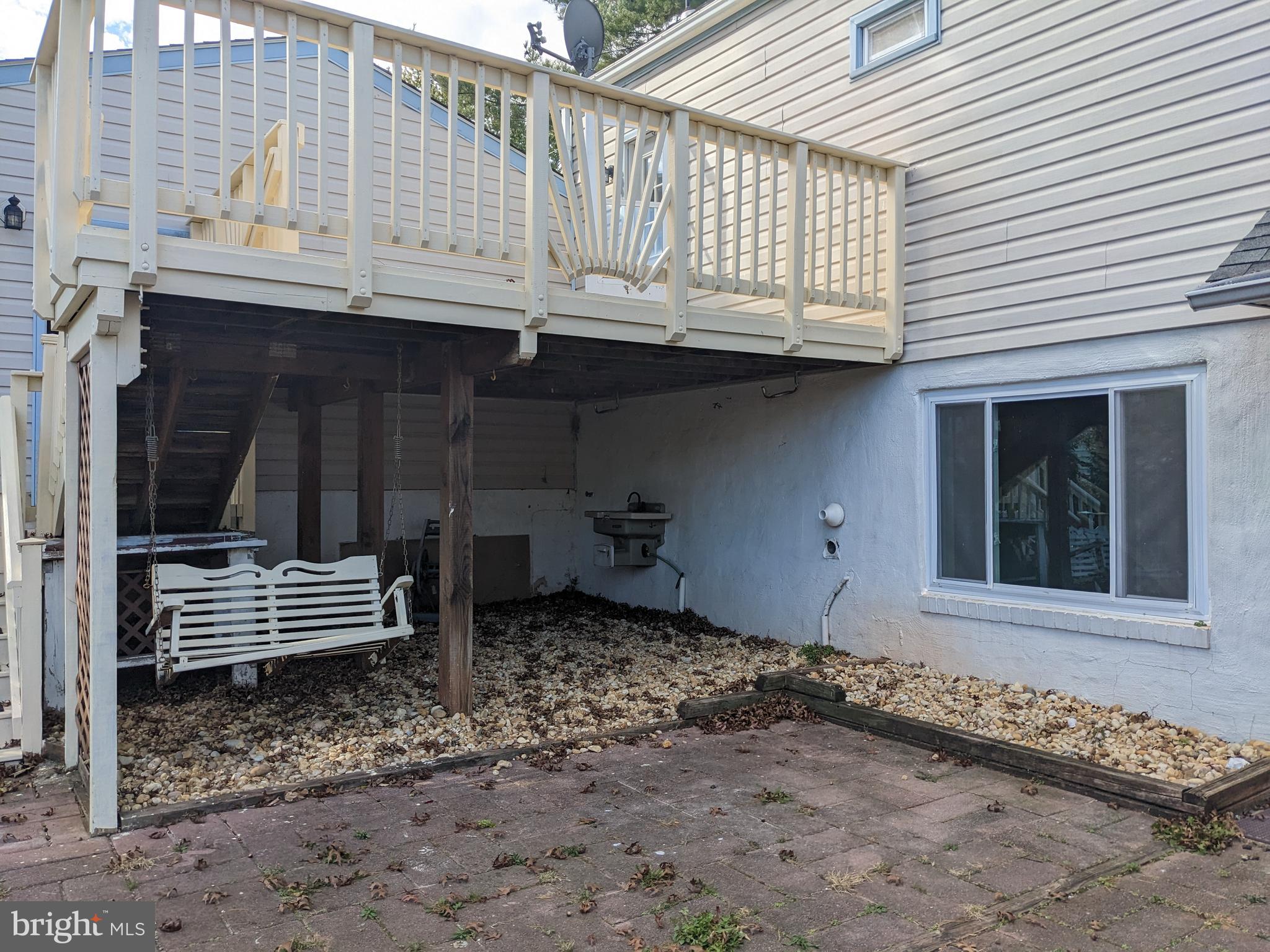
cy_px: 476
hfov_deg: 65.3
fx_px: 991
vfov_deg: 51.4
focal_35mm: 27
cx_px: 635
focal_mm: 4.38
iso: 43
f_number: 1.73
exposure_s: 1/978
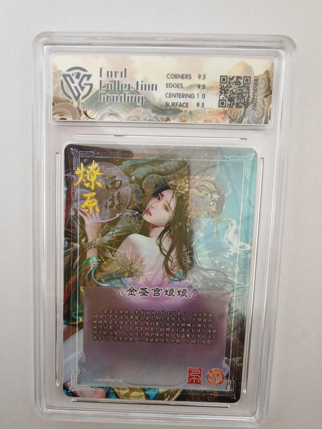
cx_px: 161
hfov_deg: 53.1
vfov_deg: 67.3
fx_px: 322
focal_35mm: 26
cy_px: 214
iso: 320
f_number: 2.2
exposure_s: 1/50
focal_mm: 1.96
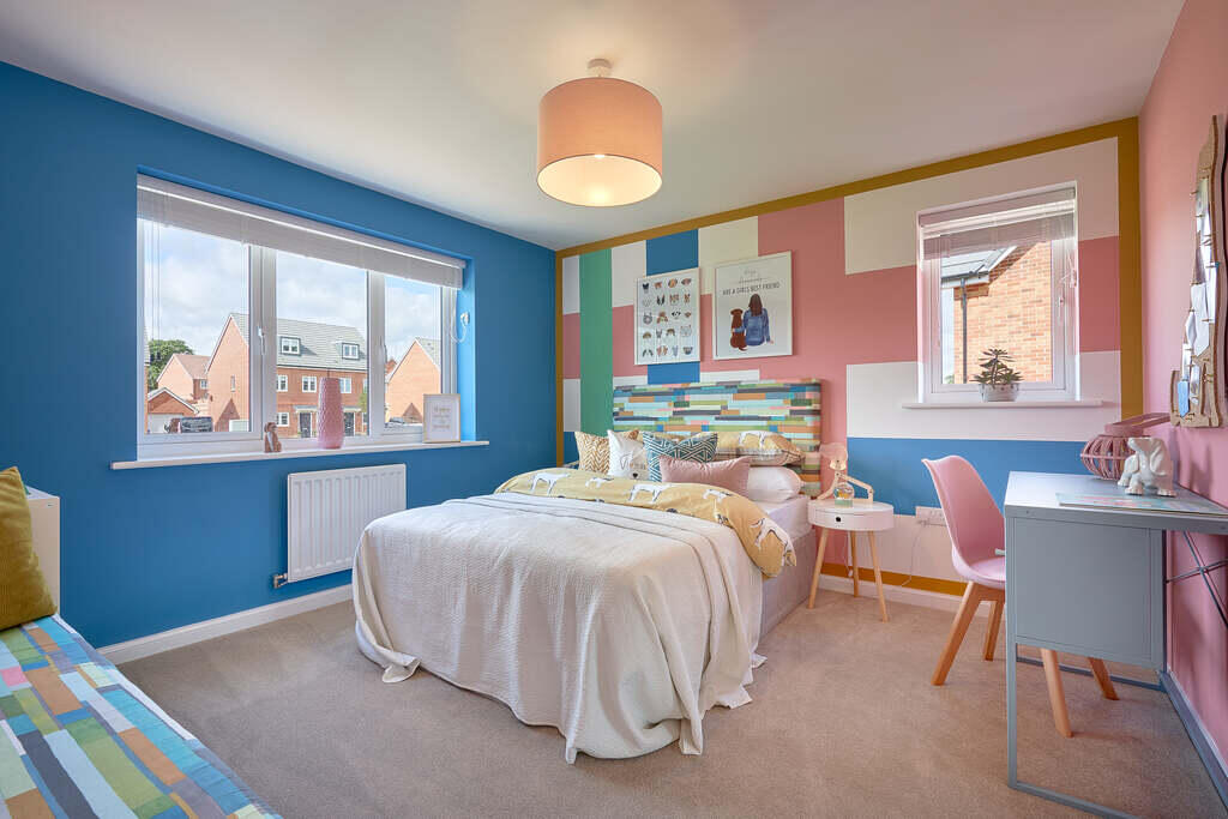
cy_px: 410
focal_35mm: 16
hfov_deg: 96.7
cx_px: 614
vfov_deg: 73.8
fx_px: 546
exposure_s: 1/6
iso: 100
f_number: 11
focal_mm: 16
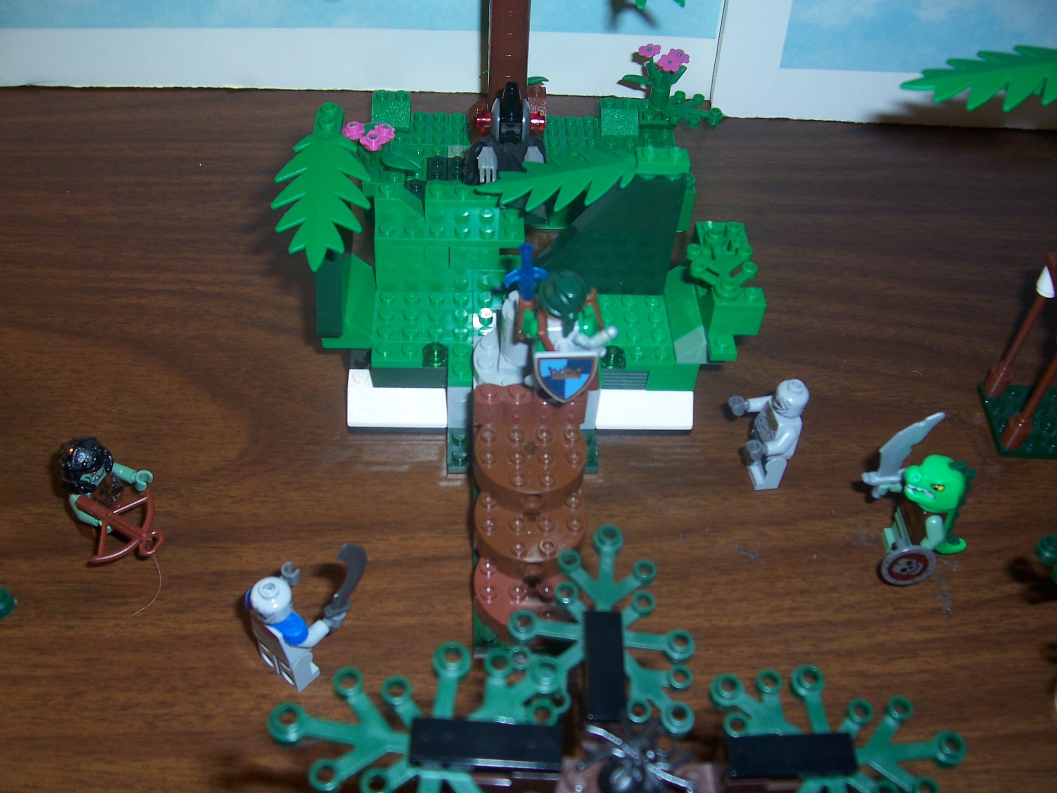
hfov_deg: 54.0
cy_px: 396
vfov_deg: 41.8
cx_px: 528
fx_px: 1038
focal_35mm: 34
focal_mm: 5.6
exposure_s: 1/60
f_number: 2.7
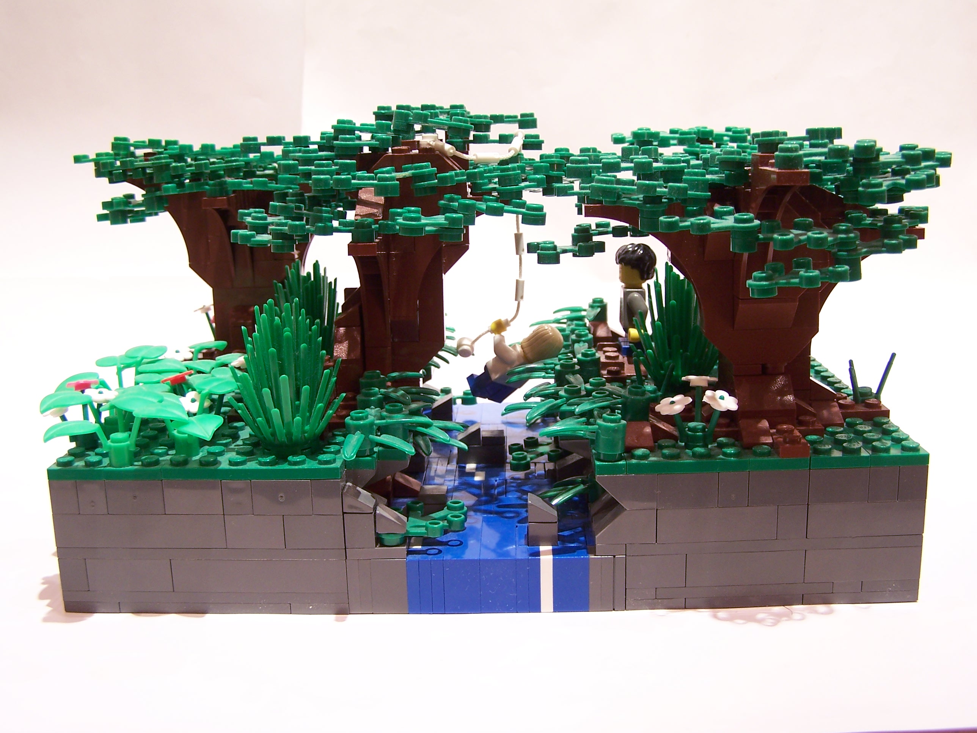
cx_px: 488
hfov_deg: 49.0
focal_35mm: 38
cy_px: 366
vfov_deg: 37.7
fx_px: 1073
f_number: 2.8
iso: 80
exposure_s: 1/3
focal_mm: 6.3
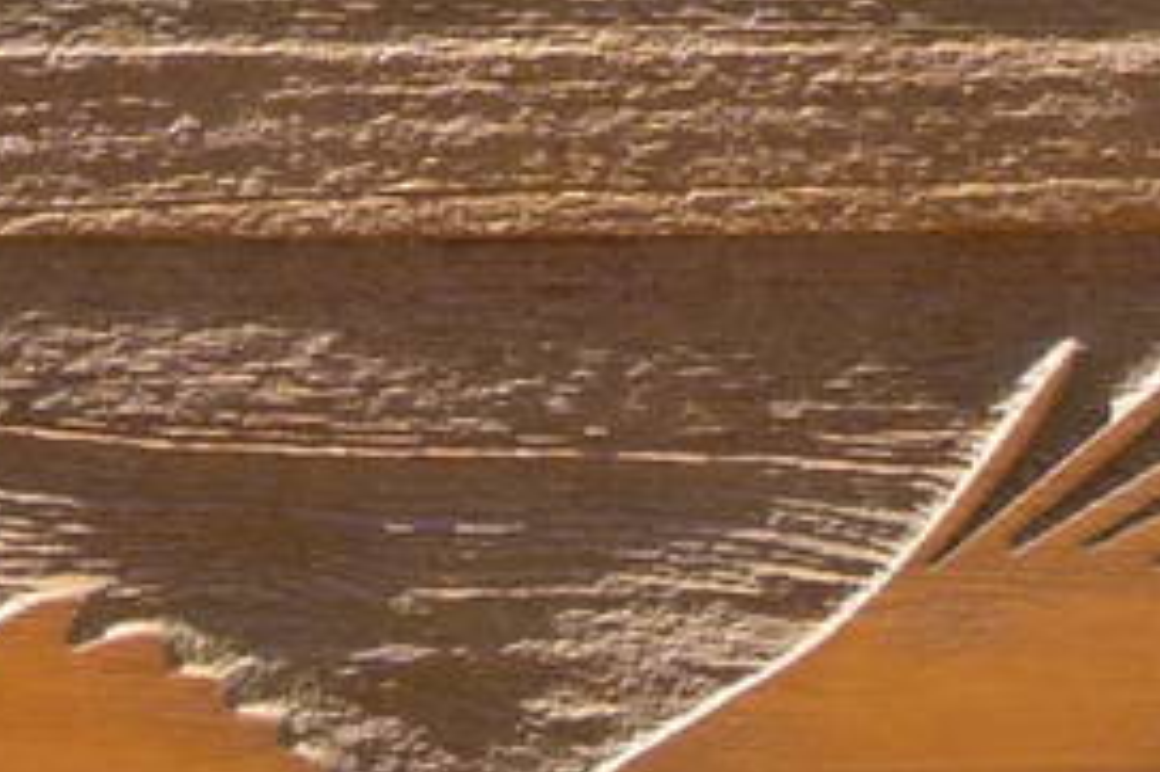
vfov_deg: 5.6
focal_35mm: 245
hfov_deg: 8.4
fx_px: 7889
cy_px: -175
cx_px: 4
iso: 160
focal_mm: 6.7
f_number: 3.9
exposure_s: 1/500
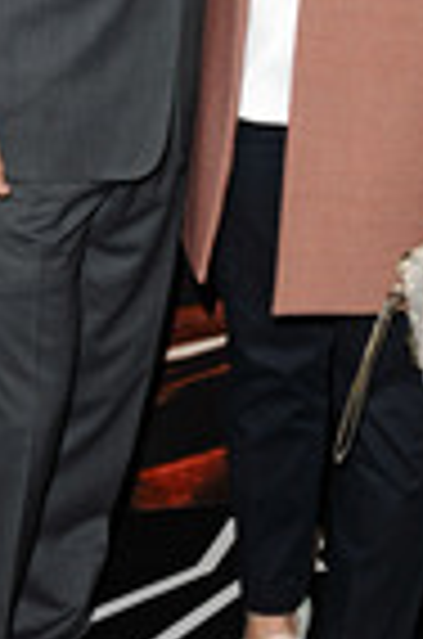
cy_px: 68
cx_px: 227
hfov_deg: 10.4
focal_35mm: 131
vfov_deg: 15.5
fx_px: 2327
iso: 320
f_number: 5
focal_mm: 31
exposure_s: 1/160
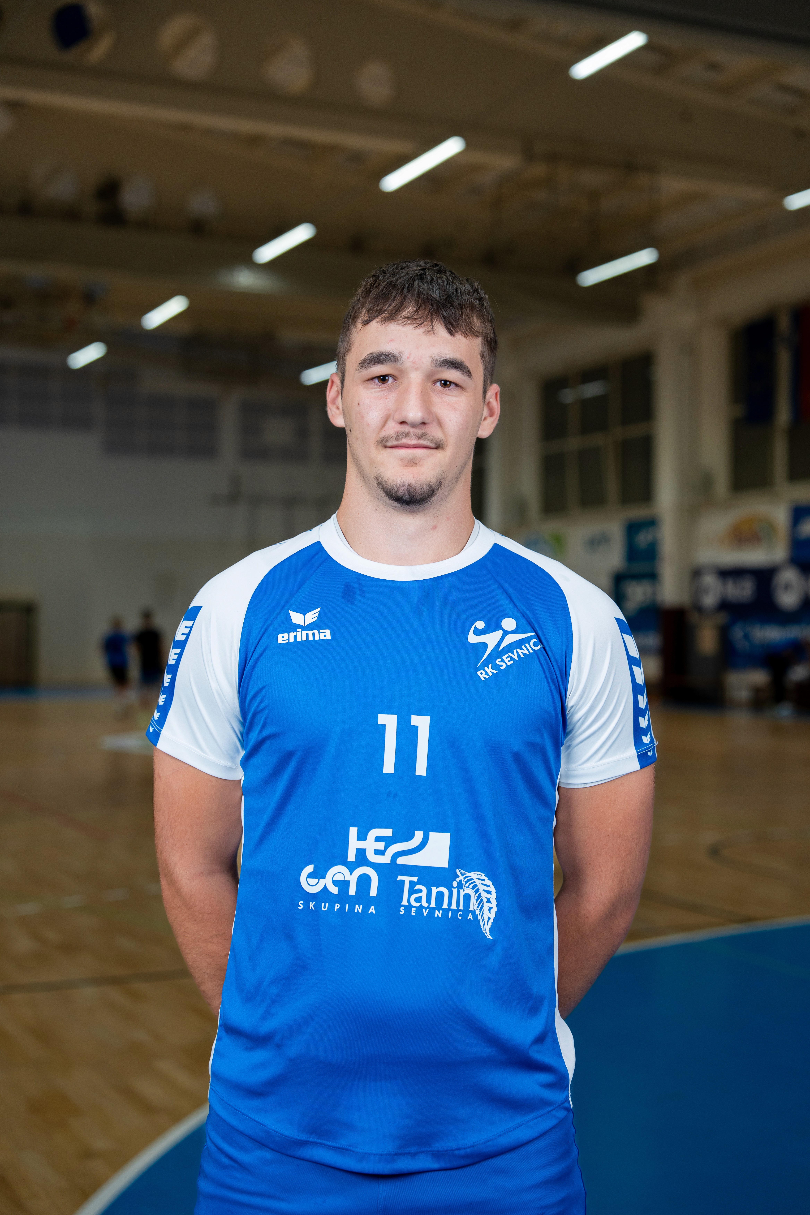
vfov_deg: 40.3
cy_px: 608
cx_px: 405
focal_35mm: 49
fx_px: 1654
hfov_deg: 27.5
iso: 500
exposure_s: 1/250
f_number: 2.8
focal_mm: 49
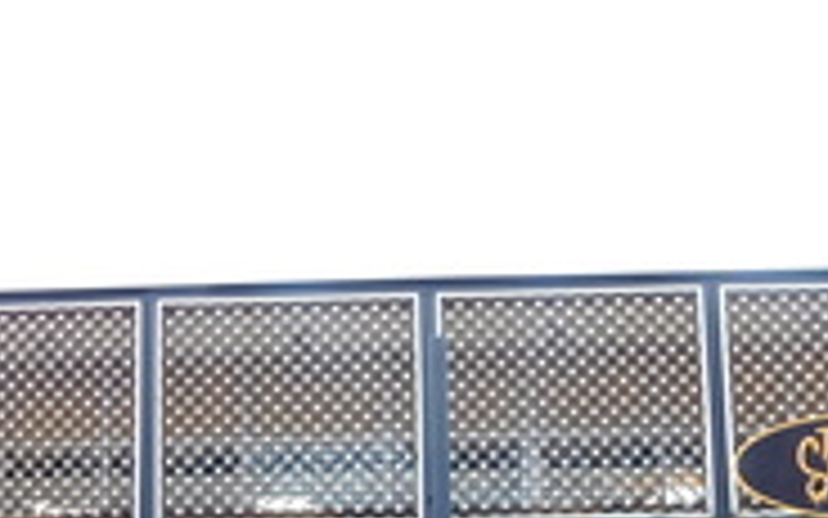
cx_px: 351
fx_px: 1196
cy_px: 541
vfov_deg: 23.2
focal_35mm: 53
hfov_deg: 38.1
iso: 125
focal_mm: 4
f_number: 3
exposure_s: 1/125
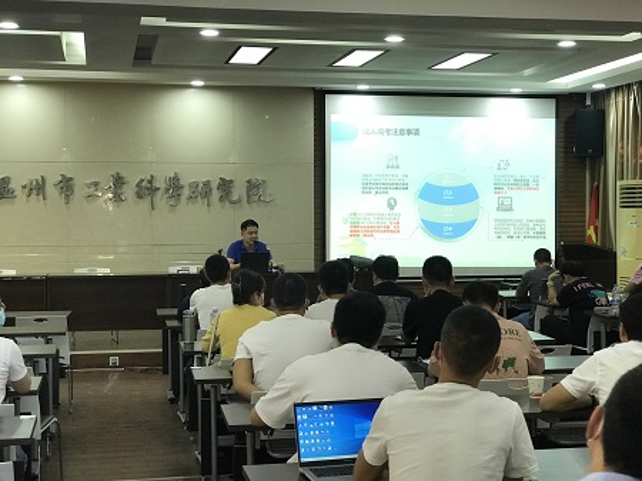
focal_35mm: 57
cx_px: 321
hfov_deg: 33.8
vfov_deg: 25.6
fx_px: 1057
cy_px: 240
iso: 160
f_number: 2.8
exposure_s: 1/50
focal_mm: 6.6
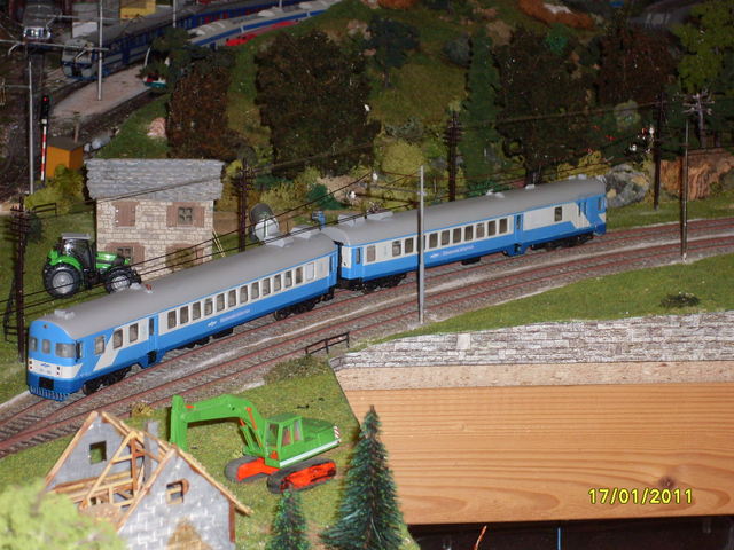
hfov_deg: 17.3
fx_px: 2417
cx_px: 367
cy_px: 275
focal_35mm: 114
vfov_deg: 13.0
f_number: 5.2
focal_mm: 18.9
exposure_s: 1/60
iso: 120
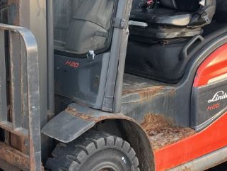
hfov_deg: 23.5
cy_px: 25
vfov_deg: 17.6
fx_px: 544
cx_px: 115
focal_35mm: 83
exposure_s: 1/187
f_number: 1.6
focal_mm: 5.1
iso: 40
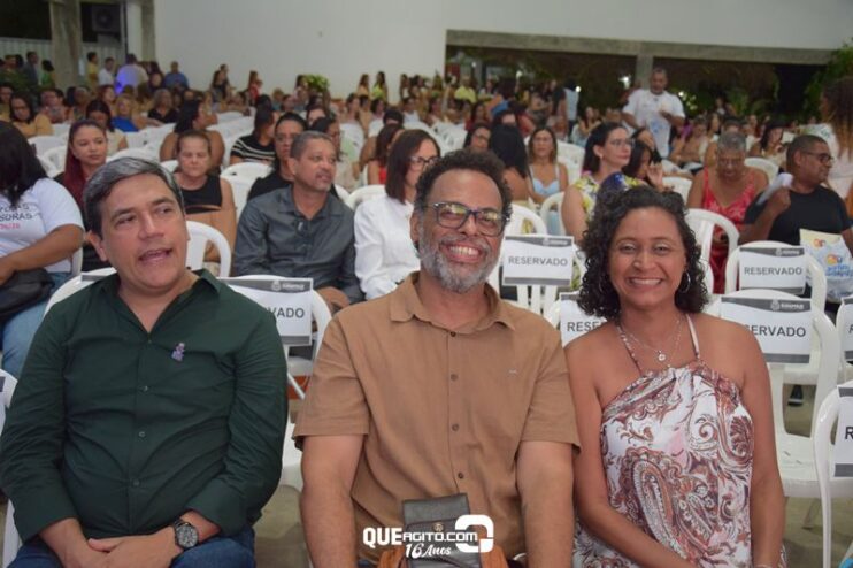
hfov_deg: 51.3
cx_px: 426
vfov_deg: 35.5
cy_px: 284
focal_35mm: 38
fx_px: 888
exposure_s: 1/60
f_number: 4
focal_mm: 25
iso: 1600
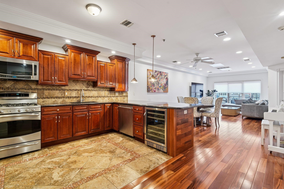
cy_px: 94
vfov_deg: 73.7
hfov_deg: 96.7
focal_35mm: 16
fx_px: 126
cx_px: 142
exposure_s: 1/2.5
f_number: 8
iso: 400
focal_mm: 16
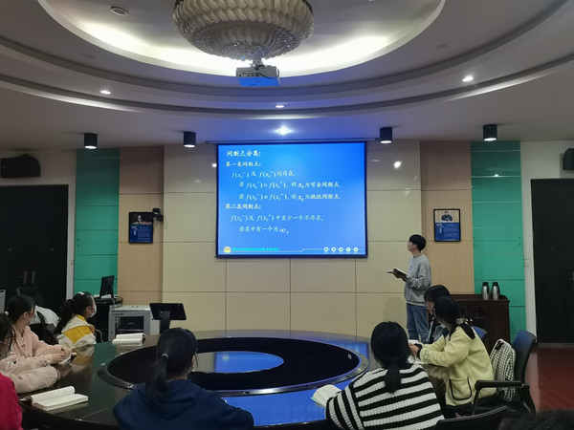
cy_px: 215
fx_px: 531
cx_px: 287
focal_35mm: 32
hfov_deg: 56.8
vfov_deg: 44.2
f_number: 1.8
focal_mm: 5.58
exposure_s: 1/50
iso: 320
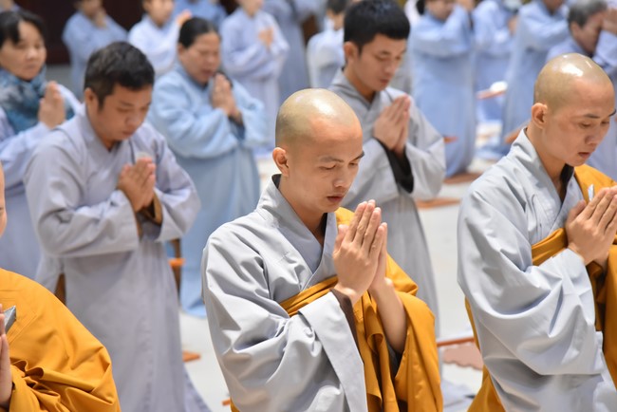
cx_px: 308
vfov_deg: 11.4
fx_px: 2057
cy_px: 206
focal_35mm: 120
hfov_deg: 17.1
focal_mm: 120
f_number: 5
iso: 3200
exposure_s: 1/125
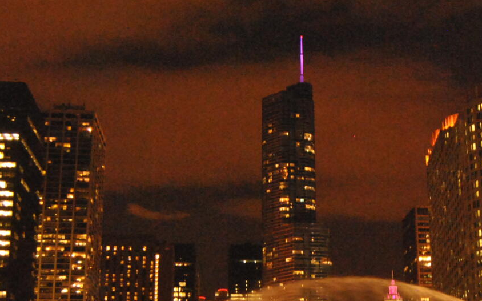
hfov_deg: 32.7
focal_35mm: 62
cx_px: 321
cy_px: 244
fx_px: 815
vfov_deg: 20.7
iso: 1600
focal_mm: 19
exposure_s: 1/13
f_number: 3.5
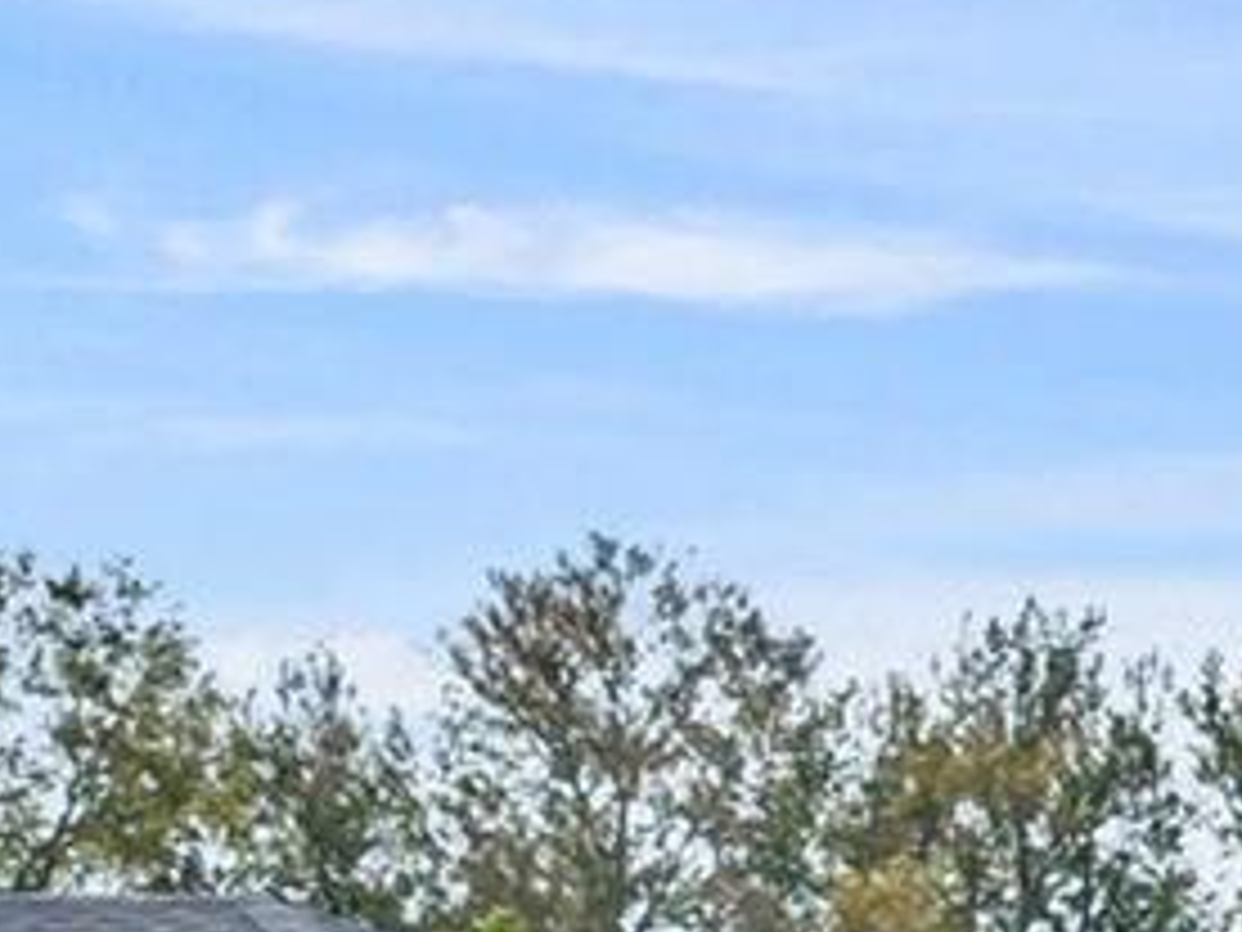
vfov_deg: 9.1
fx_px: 4987
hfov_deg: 11.9
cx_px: 2808
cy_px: 2555
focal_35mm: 139
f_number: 2.8
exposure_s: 1/3200
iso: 200
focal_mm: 12.29
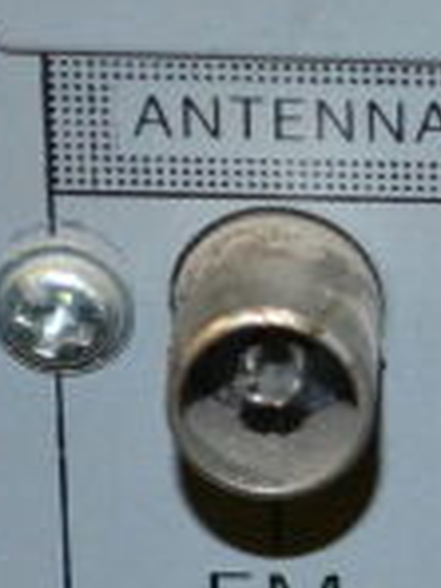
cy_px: 332
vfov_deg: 4.8
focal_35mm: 411
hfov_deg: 3.5
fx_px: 6990
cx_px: 1216
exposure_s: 1/60
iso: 1600
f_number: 5.6
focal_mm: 55
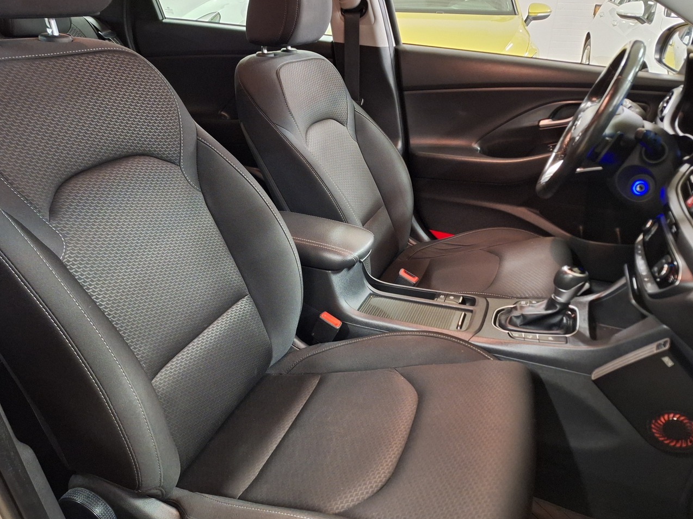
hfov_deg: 67.3
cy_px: 261
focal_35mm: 26
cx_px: 339
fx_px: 520
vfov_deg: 53.0
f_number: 1.8
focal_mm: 5.54
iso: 1000
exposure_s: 1/20
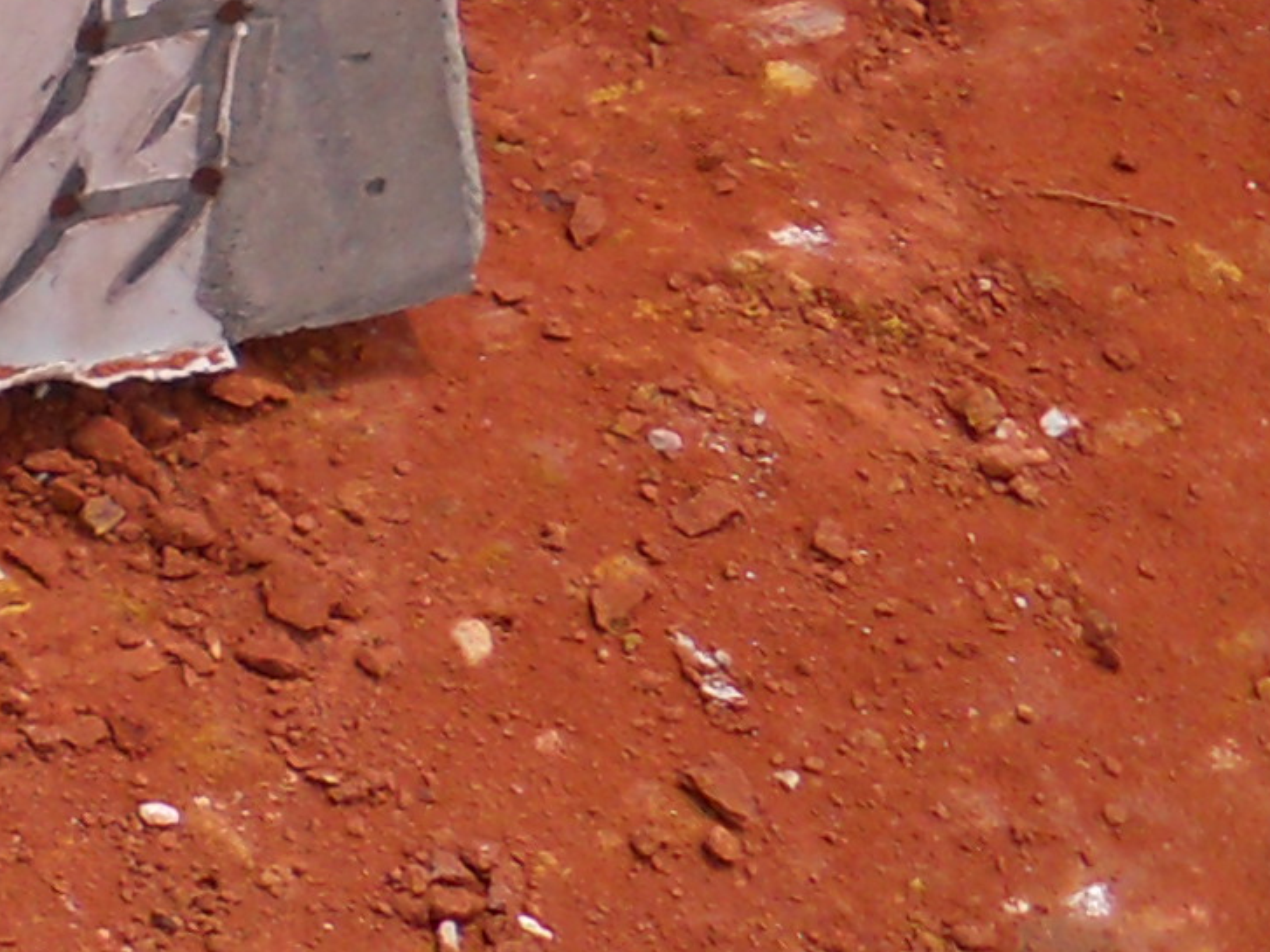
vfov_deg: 9.2
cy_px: -802
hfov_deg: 10.3
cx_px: -2173
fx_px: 5649
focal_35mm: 154
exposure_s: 1/320
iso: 80
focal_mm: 5
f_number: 5.4
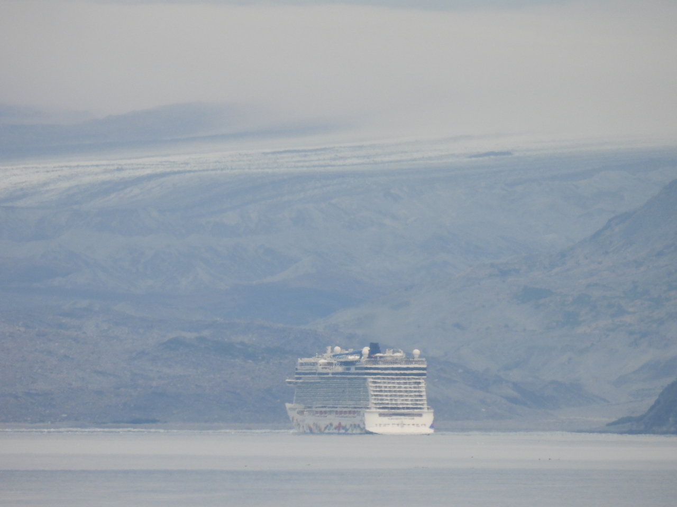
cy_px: 254
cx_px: 338
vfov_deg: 1.2
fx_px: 23469
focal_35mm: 1200
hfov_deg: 1.7
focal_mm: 214
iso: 250
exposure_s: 1/500
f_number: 6.3
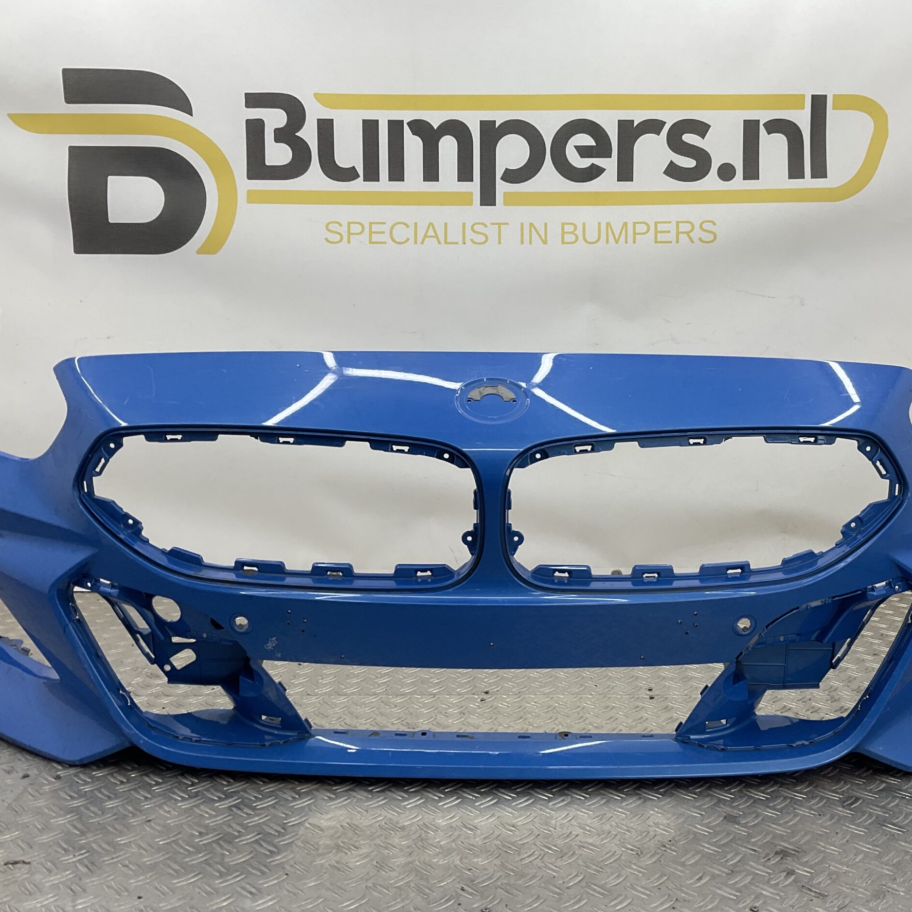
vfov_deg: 47.2
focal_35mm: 35
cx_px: 504
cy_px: 466
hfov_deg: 47.1
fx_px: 1043
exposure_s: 1/100
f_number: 1.8
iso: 20
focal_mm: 3
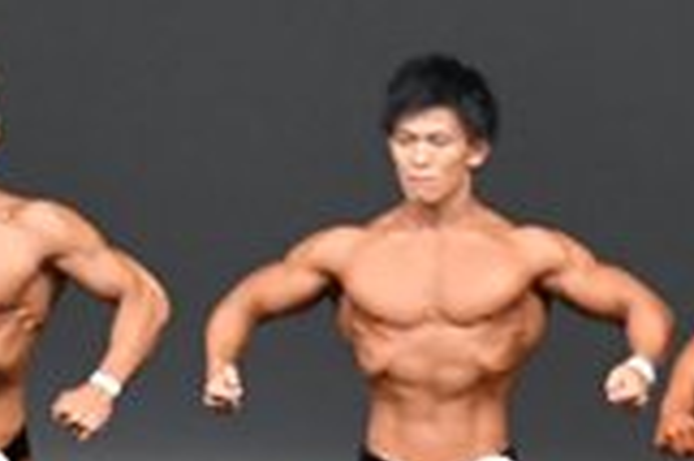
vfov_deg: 1.8
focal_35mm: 755
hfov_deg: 2.7
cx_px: -183
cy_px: 379
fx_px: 14540
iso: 4000
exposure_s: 1/400
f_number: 5.6
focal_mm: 105
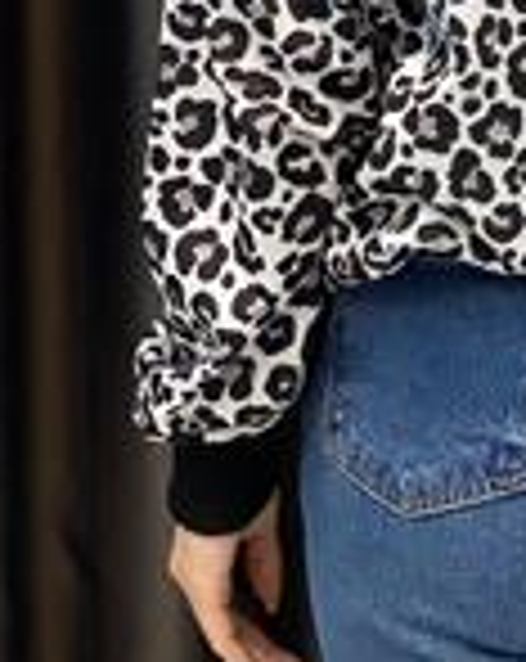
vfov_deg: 13.0
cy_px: -232
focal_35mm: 143
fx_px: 2791
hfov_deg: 10.5
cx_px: 674
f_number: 2
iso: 200
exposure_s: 1/120
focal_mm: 6
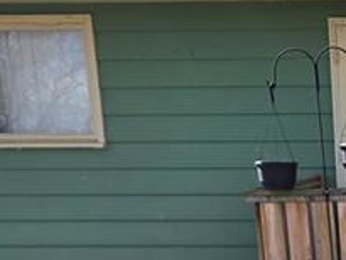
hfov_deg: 23.6
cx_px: 522
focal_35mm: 65
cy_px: 317
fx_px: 650
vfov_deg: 21.0
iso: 40
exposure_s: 1/1269
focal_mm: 2.2
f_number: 1.9
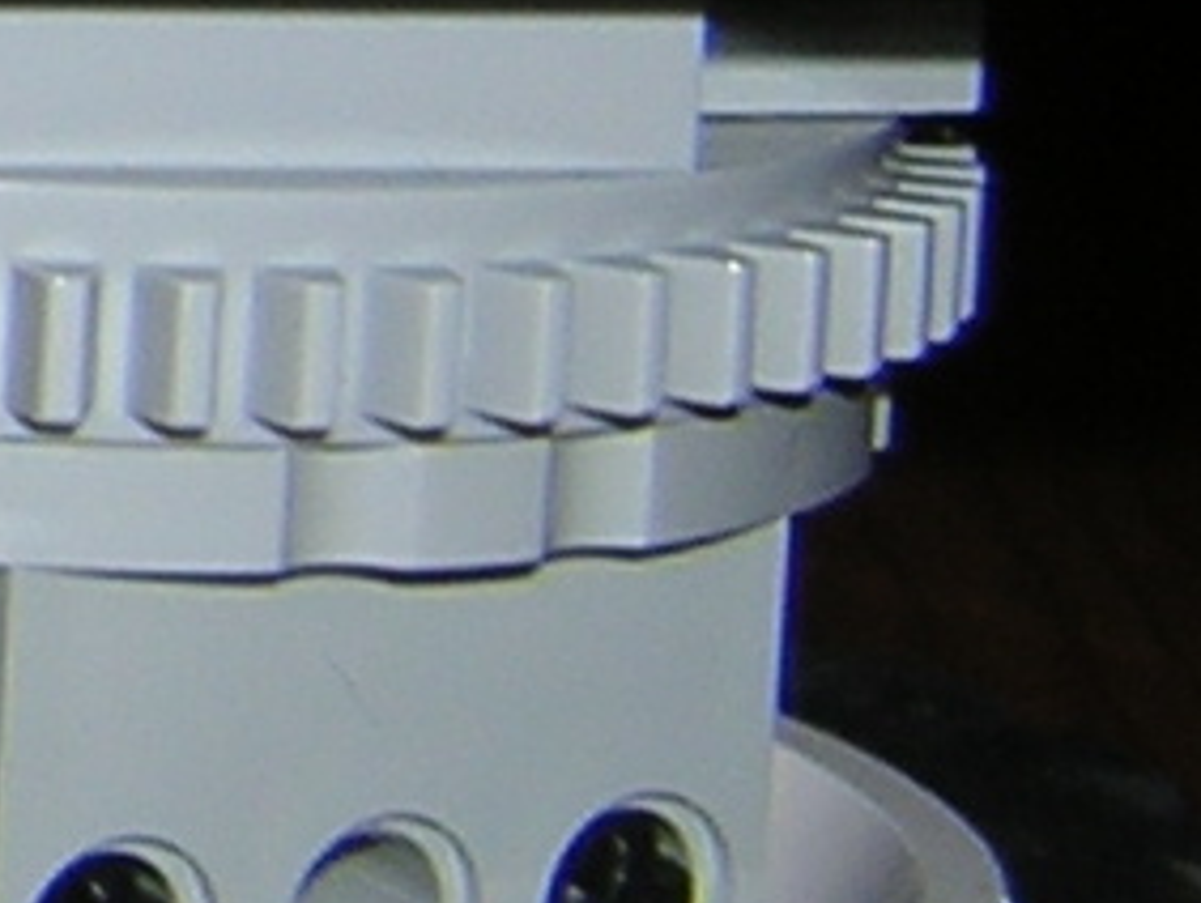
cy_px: -741
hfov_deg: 8.8
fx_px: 7084
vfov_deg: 7.1
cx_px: -1644
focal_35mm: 204
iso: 100
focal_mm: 4.7
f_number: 5.2
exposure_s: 1/60.1
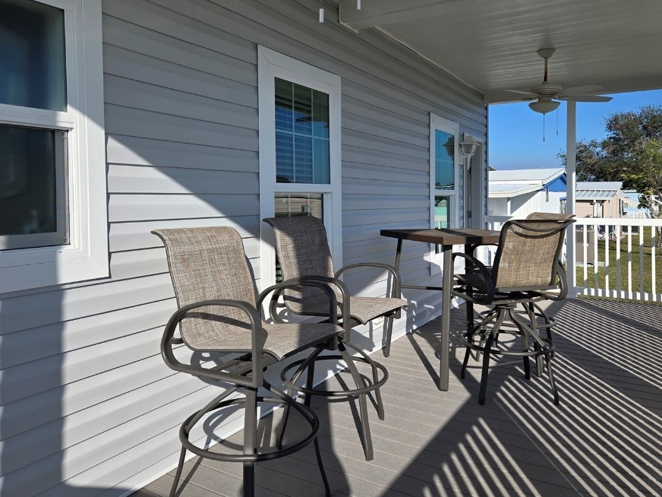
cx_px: 331
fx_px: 516
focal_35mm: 27
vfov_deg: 51.1
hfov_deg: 65.3
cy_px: 207
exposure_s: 1/2921
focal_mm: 5.4
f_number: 1.8
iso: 32
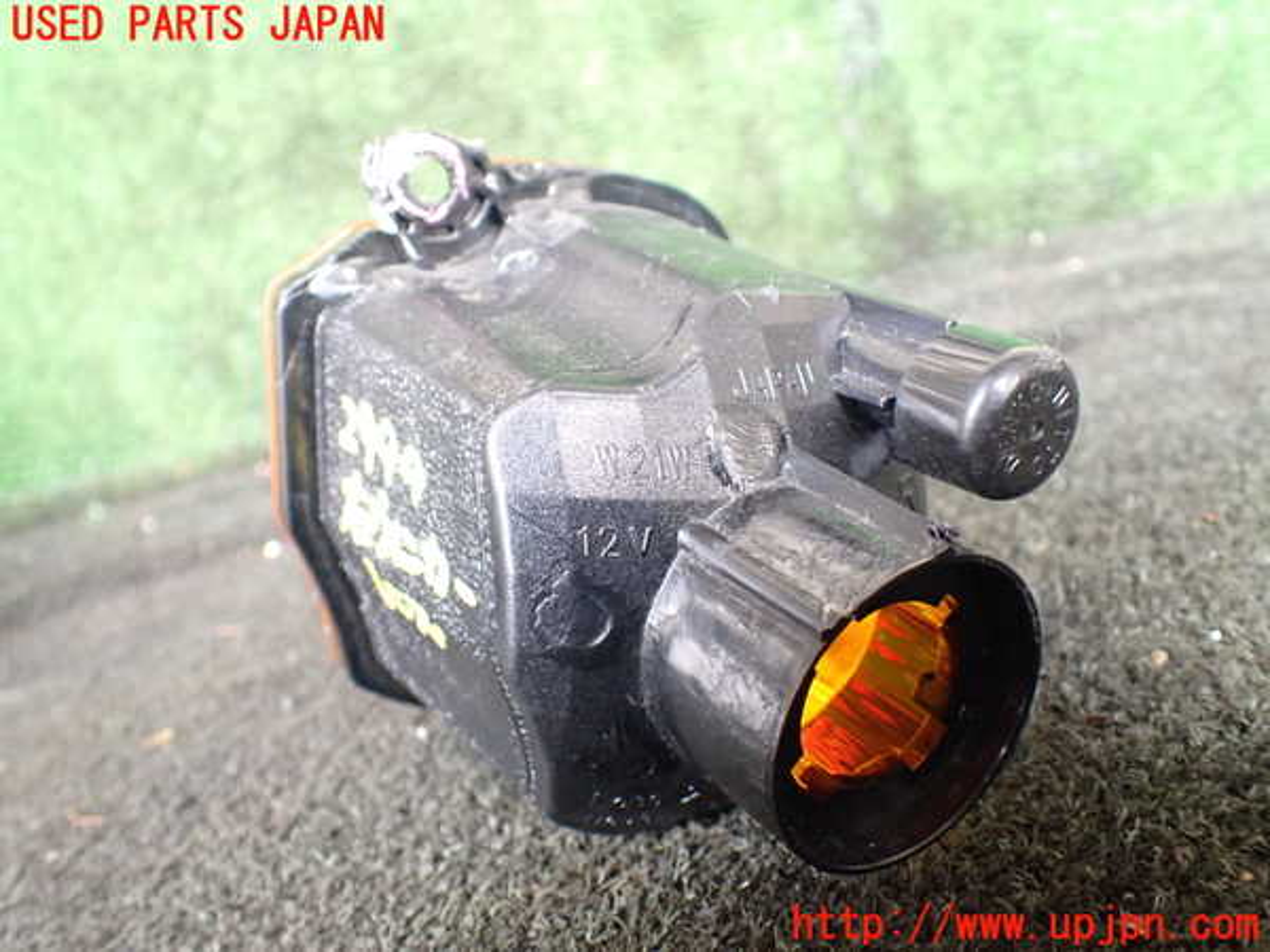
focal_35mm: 30
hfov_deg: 60.0
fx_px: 1101
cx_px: 635
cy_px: 476
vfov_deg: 46.8
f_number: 2.3
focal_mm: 5.4
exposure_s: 1/50
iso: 800
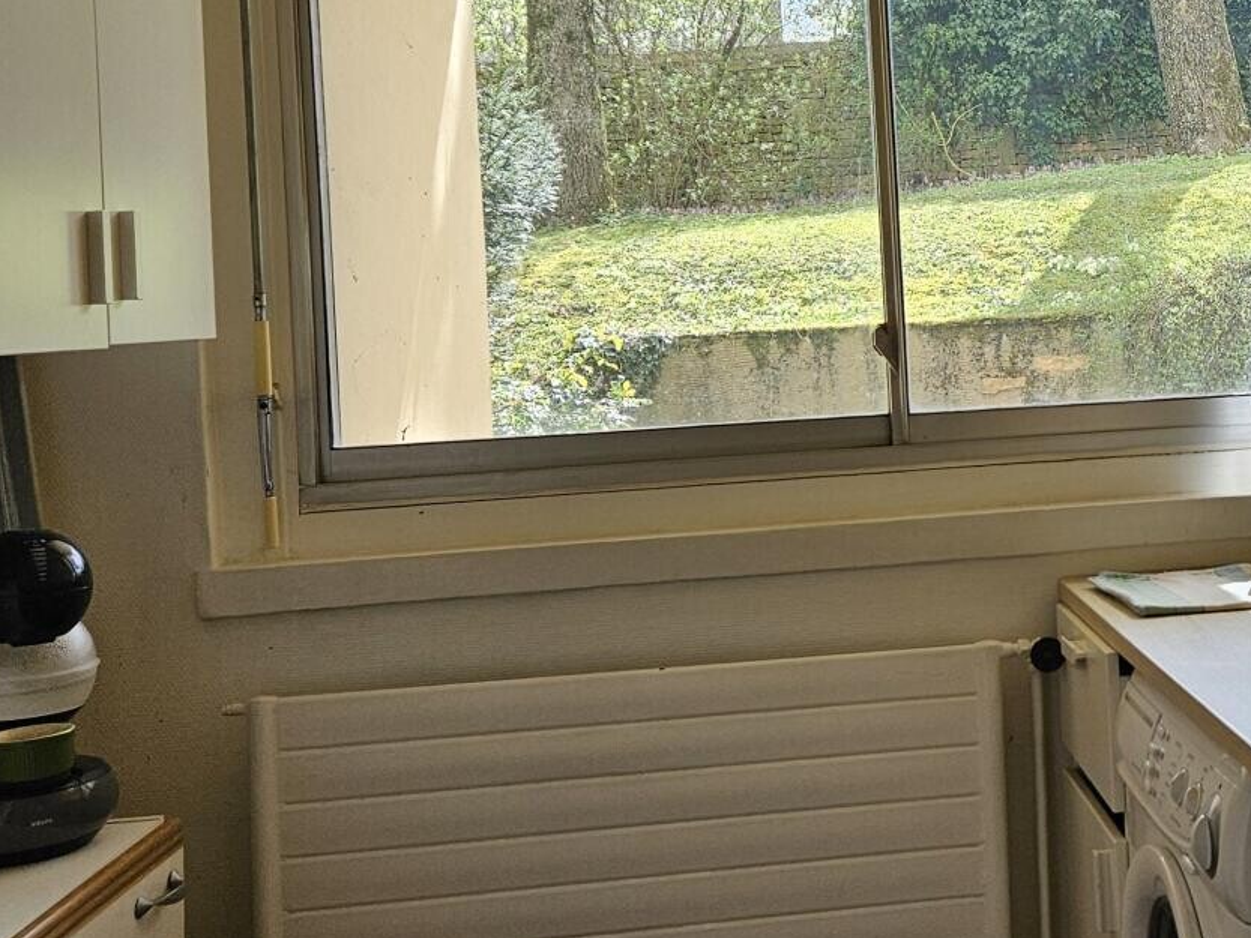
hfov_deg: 34.4
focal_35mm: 53
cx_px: 1092
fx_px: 1916
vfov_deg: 27.3
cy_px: 285
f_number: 1.8
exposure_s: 1/401
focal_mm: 5.4
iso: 50
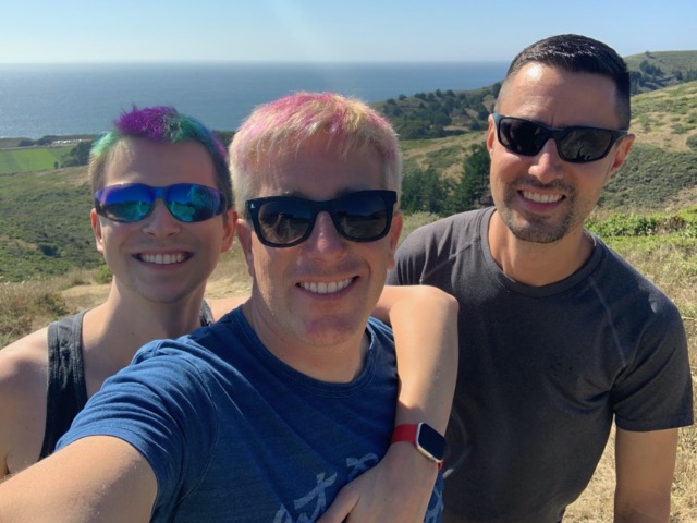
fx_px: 644
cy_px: 262
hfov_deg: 56.8
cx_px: 348
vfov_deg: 44.2
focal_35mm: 32
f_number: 2.2
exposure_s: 1/406
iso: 16
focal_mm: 2.87
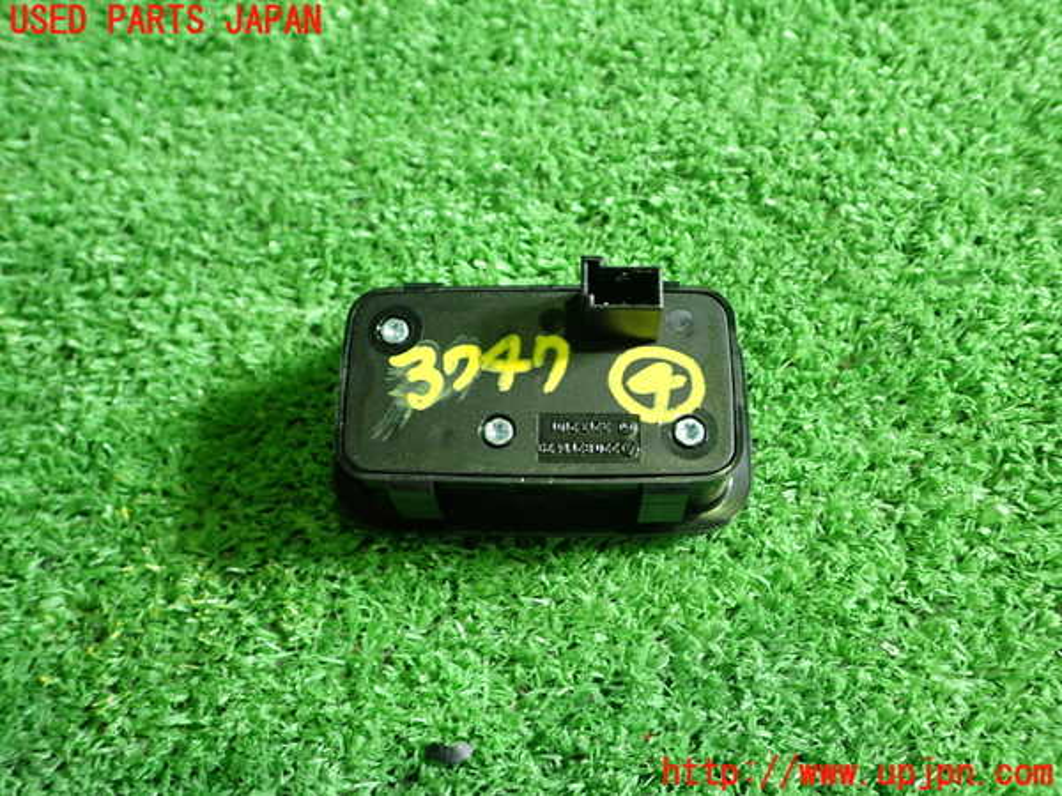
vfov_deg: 44.2
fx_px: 982
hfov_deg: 56.8
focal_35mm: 32
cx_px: 531
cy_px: 398
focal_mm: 5.79
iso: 250
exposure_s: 1/30
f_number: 2.4
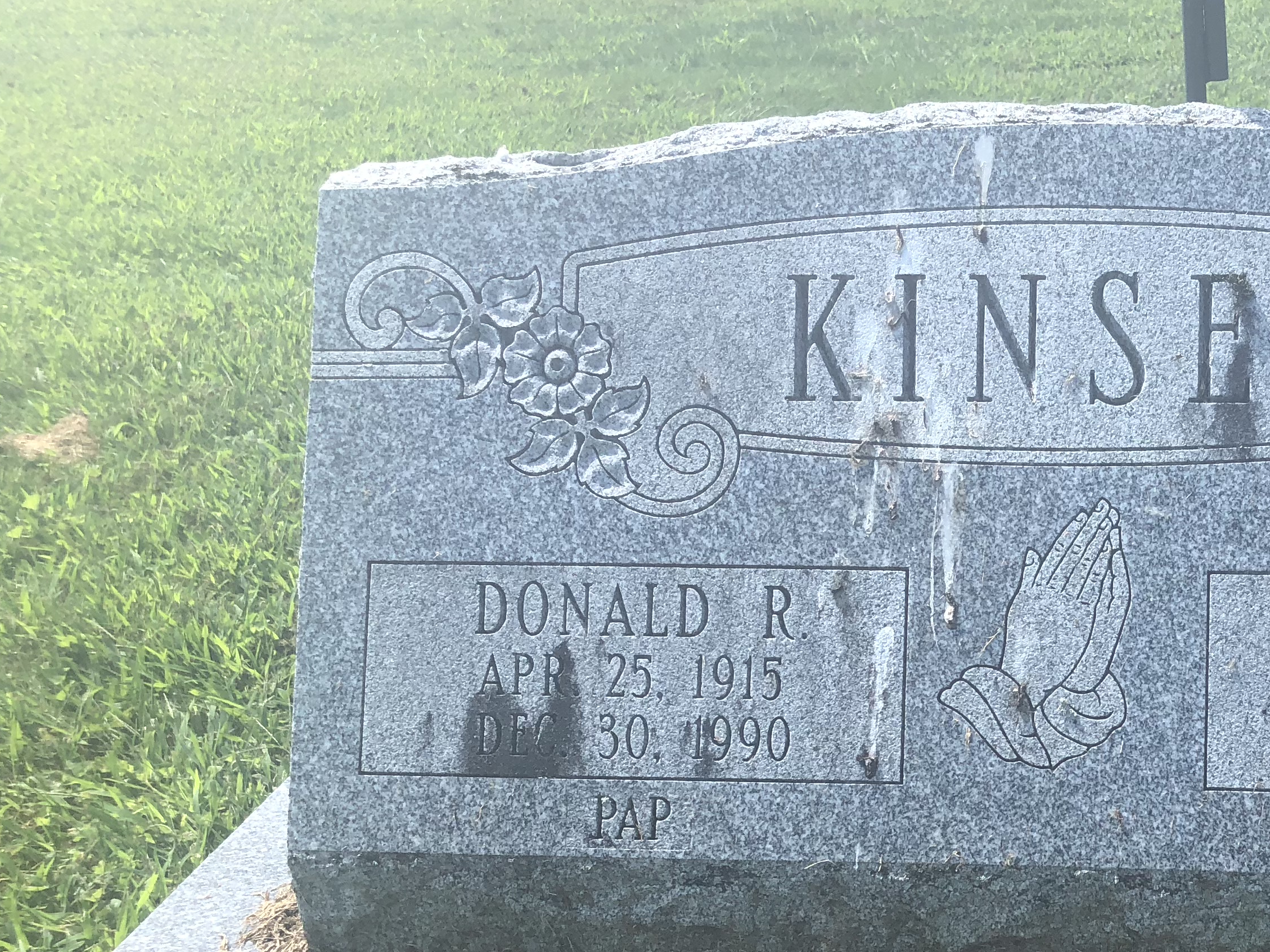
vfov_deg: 28.7
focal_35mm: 50
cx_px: 1081
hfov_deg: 36.4
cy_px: 714
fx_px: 1834
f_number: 1.8
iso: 20
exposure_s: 1/941
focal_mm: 3.99
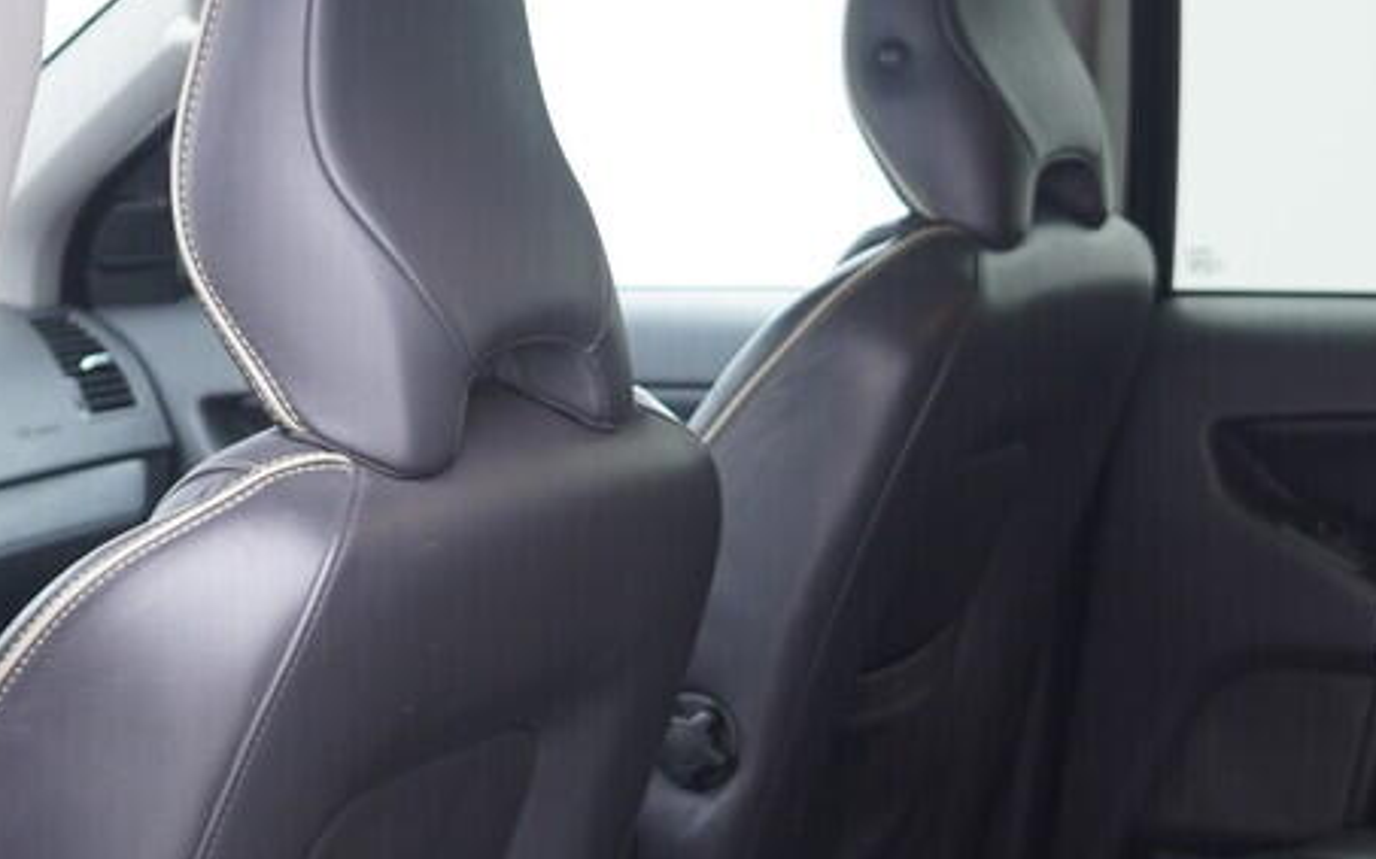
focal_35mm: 83
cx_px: 808
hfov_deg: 24.9
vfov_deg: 15.5
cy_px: 830
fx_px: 3112
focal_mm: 24
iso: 320
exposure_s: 1/40
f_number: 2.8
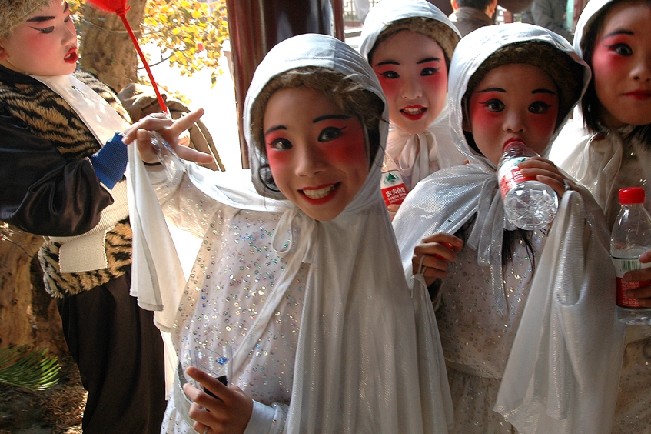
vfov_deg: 23.4
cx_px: 393
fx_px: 1048
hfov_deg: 34.4
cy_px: 199
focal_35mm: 58
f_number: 5.6
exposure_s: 1/40
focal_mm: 32
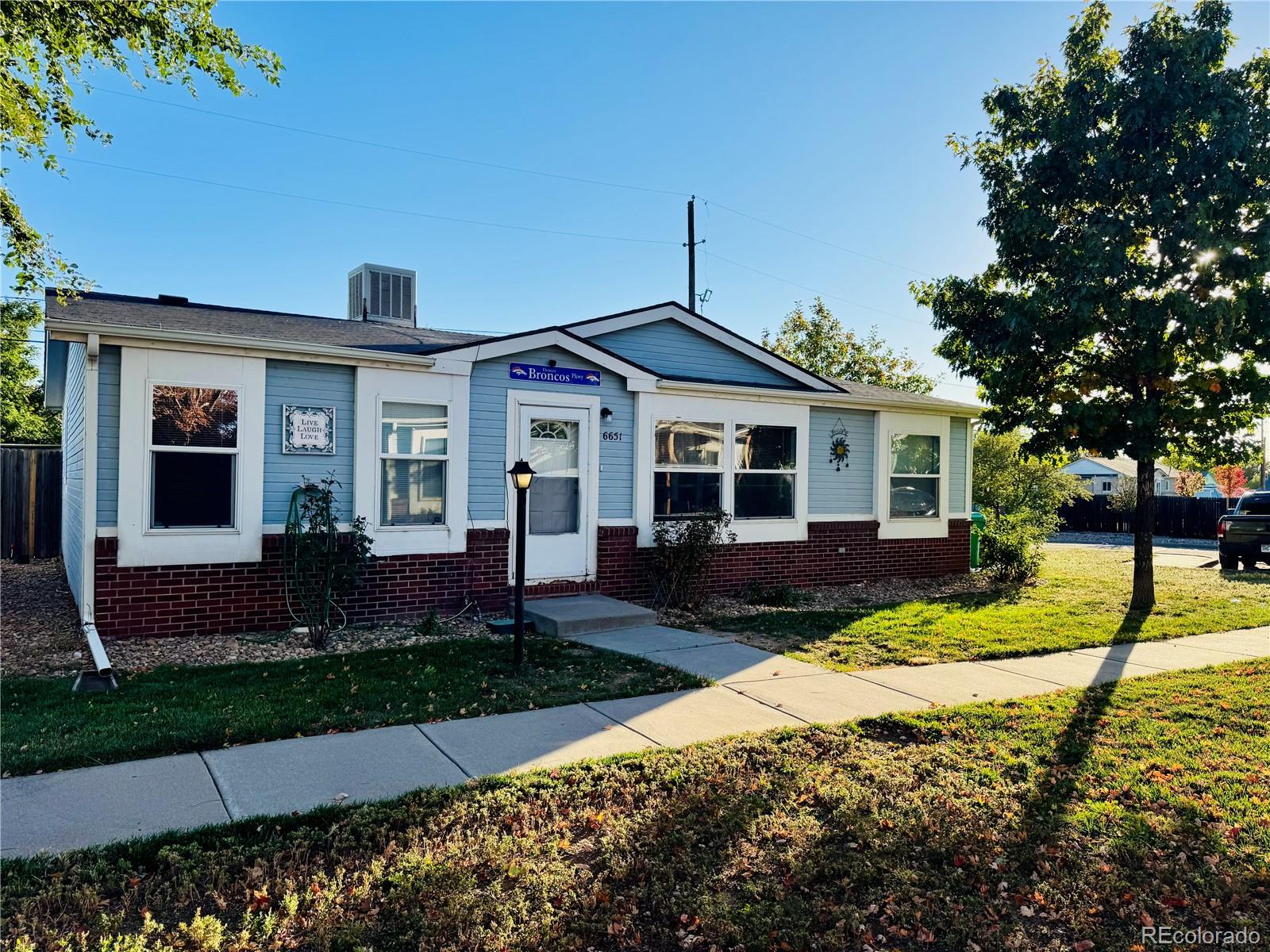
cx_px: 635
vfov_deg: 56.8
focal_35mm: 24
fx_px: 881
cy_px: 476
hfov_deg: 71.6
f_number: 1.78
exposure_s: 1/2833
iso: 80
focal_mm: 6.76
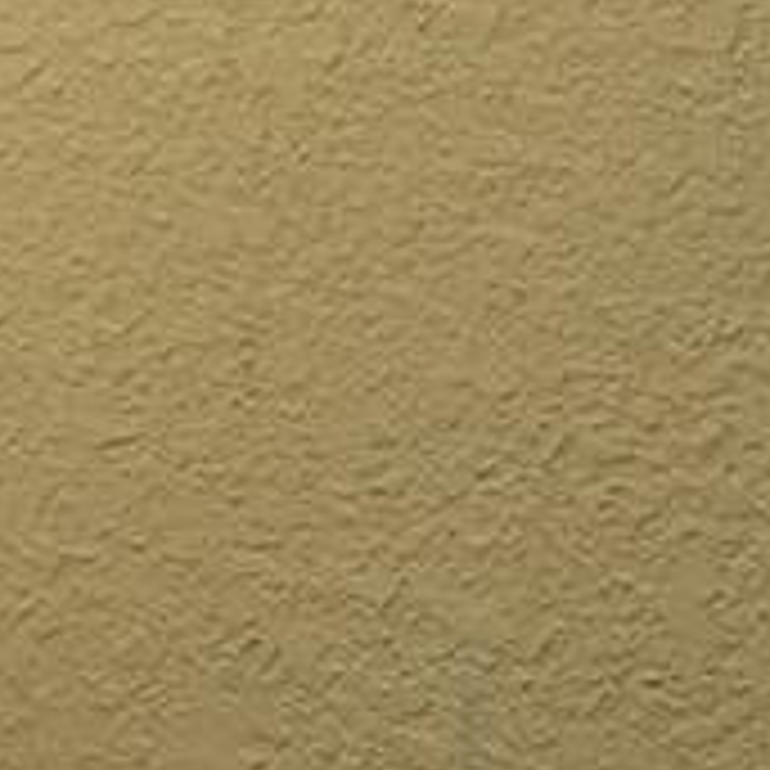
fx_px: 5411
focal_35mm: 215
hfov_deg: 7.2
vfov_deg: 7.9
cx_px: -1599
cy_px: -563
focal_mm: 18
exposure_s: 1/250
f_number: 3.5
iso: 450
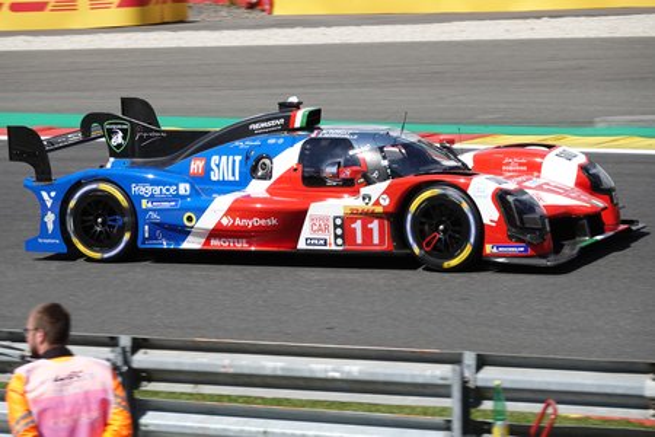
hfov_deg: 10.7
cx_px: 328
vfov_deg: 7.2
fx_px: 3493
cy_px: 218
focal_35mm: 192
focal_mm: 70.27
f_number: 4.5
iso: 100
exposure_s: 1/800
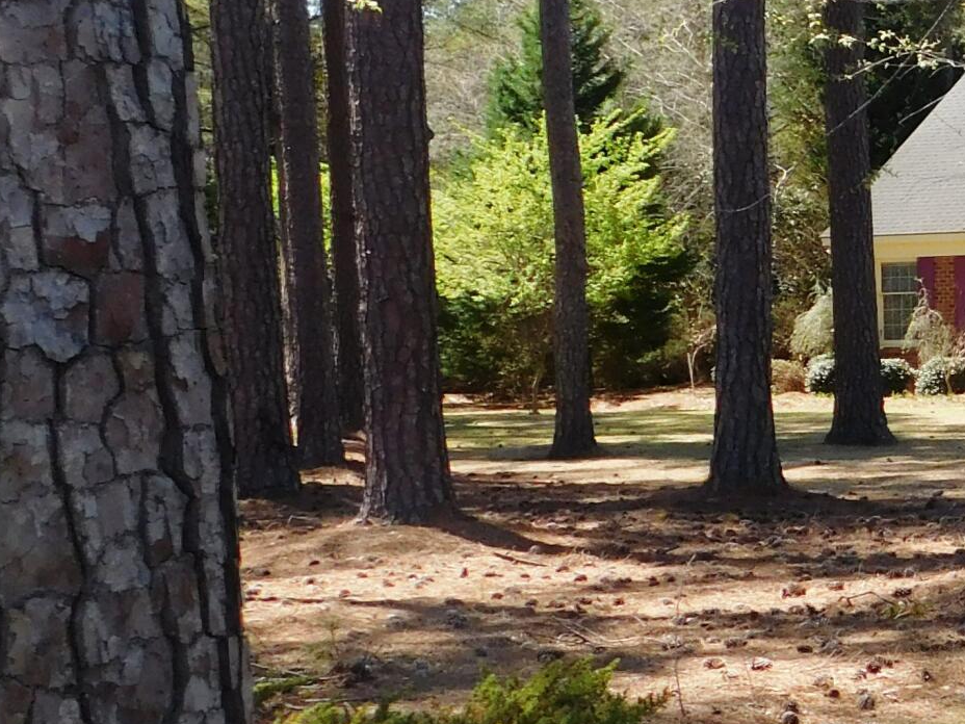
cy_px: 258
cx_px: 1533
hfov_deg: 17.7
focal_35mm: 97
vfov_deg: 15.2
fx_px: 2704
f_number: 3.2
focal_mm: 5.3
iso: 125
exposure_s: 1/500
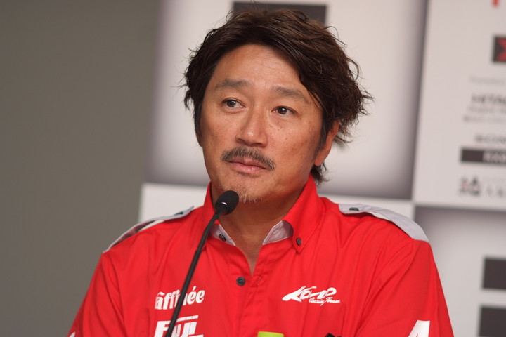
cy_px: 168
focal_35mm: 270
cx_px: 253
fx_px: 3795
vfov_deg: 5.1
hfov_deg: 7.6
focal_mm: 180
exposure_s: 1/250
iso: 400
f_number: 2.8
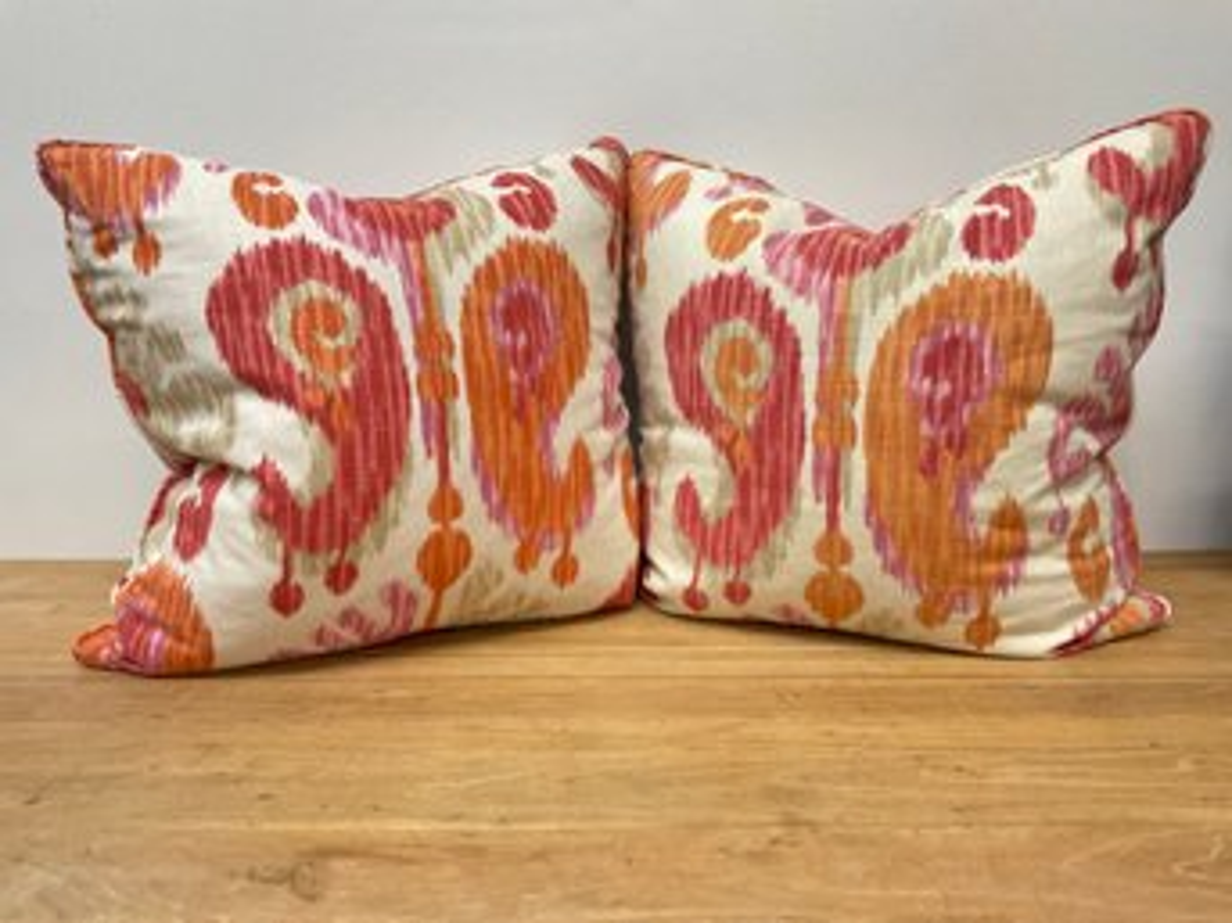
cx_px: 616
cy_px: 462
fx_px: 1032
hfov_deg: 61.7
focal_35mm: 29
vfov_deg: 48.2
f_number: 1.8
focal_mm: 3
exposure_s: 1/60
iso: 125
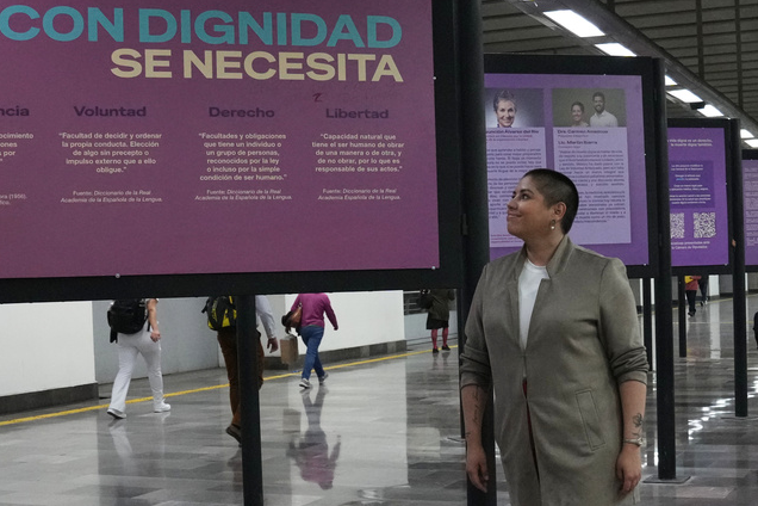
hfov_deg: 34.5
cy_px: 325
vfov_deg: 23.3
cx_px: 379
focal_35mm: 58
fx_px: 1221
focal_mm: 24
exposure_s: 1/200
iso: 5000
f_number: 4.5
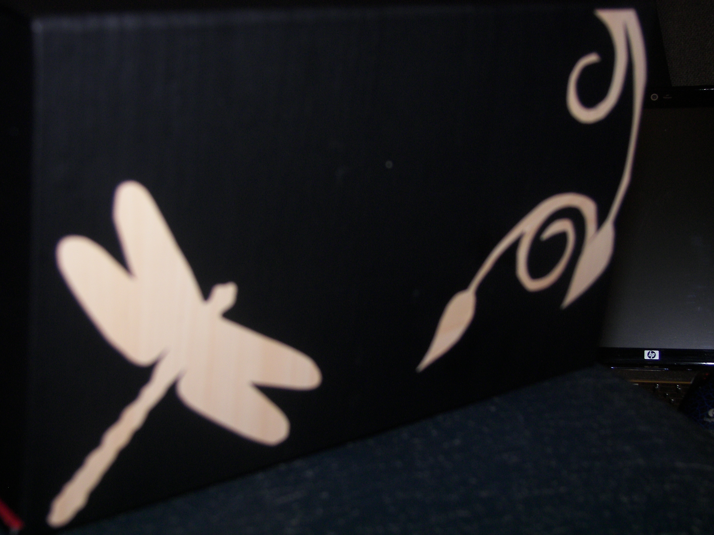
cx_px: 357
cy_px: 268
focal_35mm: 62
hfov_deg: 31.2
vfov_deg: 23.7
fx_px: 1279
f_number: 2.8
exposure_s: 1/30
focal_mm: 10.3
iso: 64
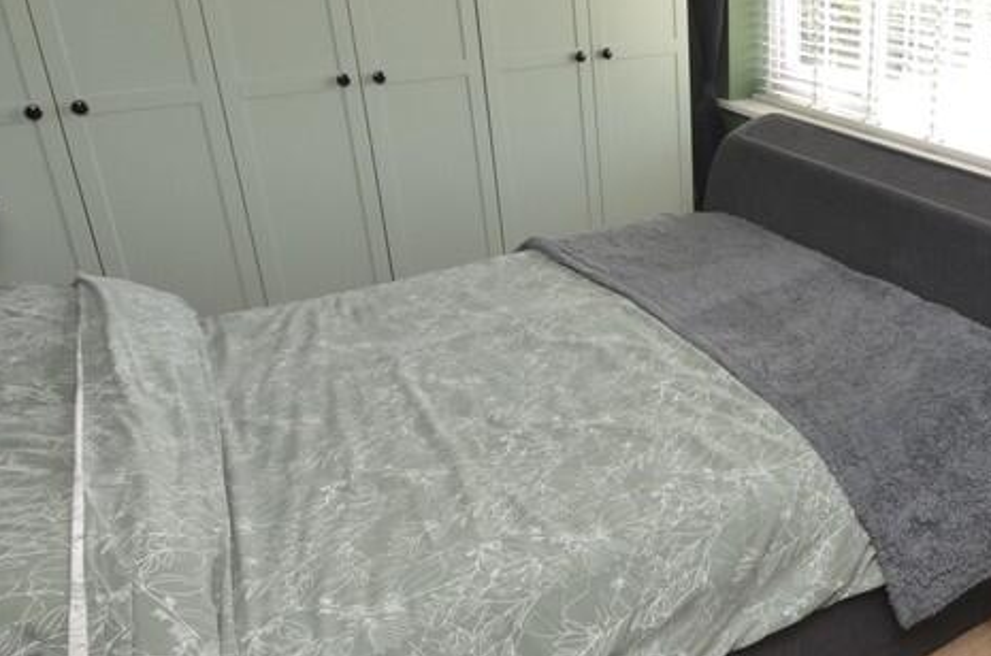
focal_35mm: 33
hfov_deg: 54.9
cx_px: 729
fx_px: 907
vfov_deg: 39.5
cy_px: 236
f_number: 7.1
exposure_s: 1/60
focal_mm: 10
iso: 800
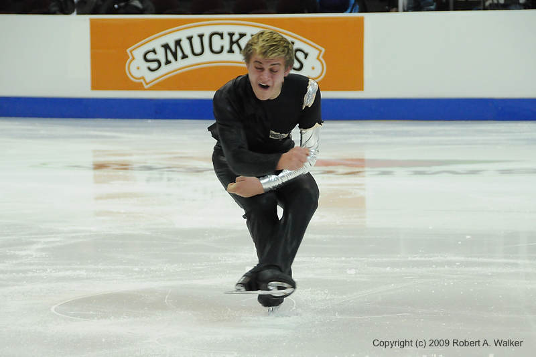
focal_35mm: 158
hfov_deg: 13.0
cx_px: 268
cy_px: 178
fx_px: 2344
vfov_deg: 8.7
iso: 3200
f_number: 5.6
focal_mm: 105
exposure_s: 1/800
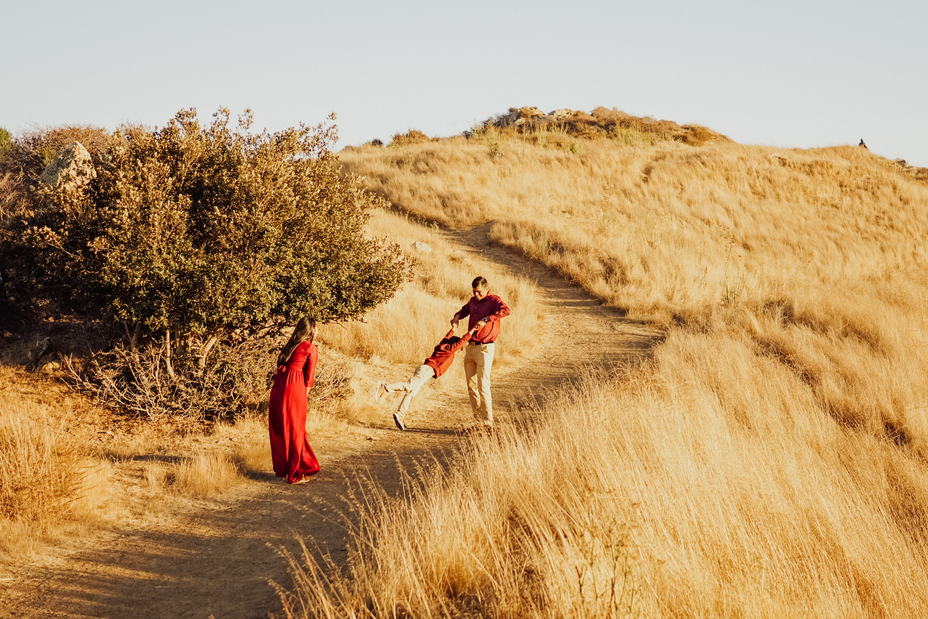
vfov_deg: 37.9
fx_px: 902
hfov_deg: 54.4
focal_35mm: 35
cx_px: 464
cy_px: 310
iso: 100
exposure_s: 1/2500
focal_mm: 35
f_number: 1.4
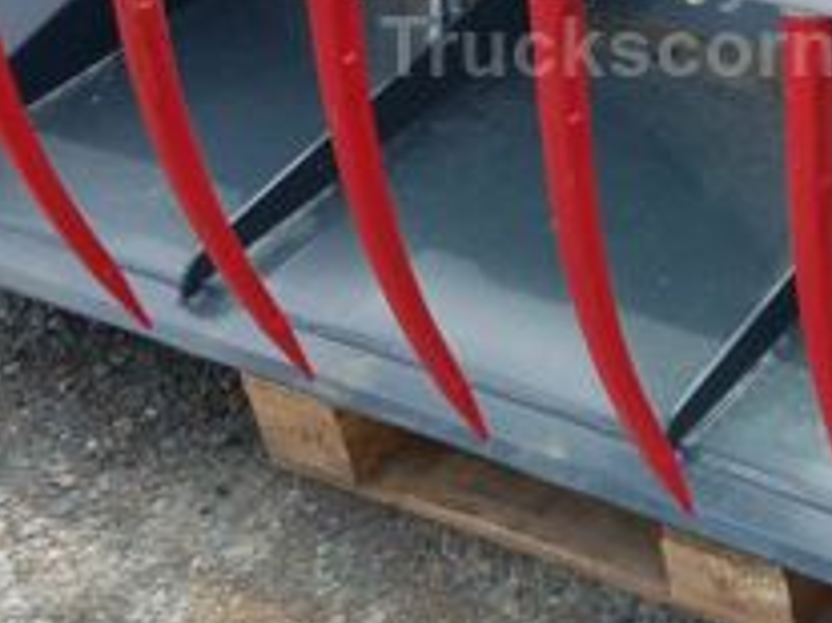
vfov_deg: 15.6
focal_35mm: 94
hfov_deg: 19.9
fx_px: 2258
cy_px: 137
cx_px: 918
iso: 40
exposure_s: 1/1092
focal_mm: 4.2
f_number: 1.7
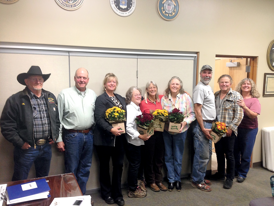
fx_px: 261
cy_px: 103
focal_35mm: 33
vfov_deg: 42.9
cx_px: 137
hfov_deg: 55.4
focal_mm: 4.12
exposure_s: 1/20
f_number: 2.4
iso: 100
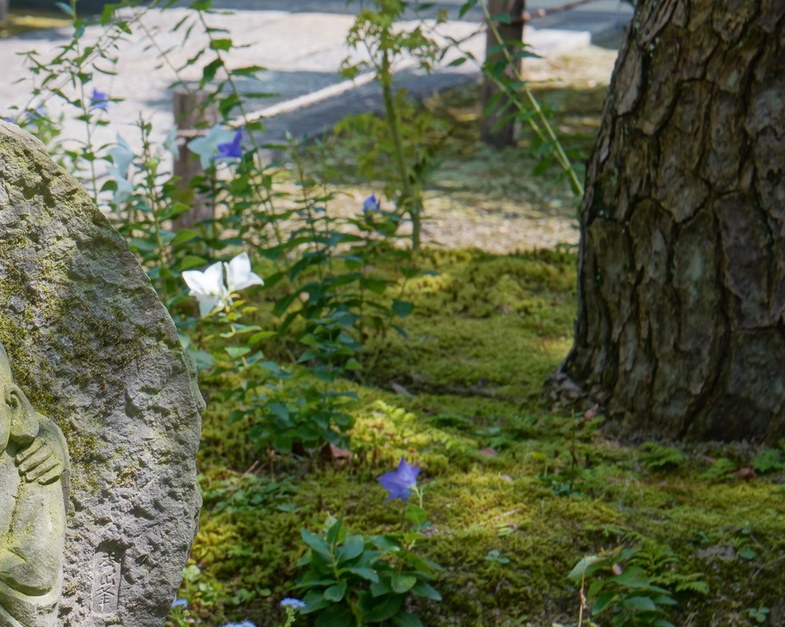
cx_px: -217
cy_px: 475
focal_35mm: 162
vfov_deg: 9.5
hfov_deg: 11.6
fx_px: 3763
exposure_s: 1/20
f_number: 8
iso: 100
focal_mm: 63
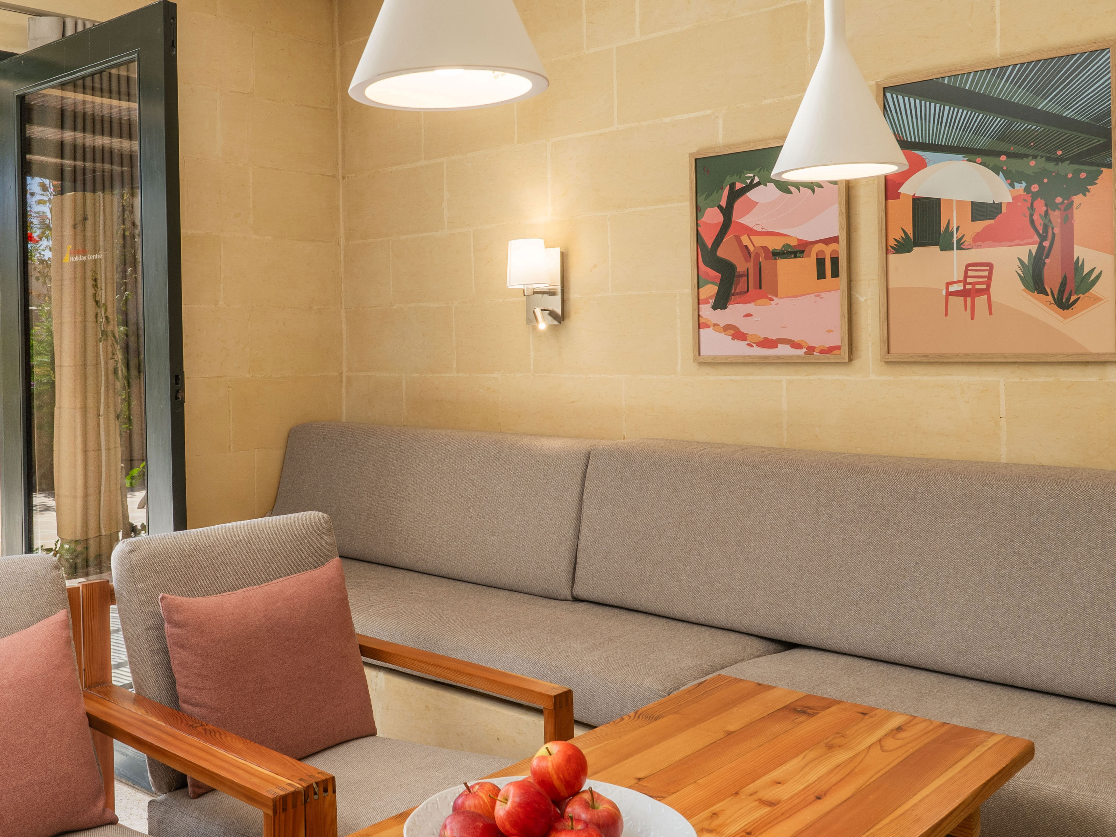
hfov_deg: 52.4
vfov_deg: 41.7
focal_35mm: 34
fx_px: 1096
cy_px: 352
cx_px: 333
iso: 100
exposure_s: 1/15
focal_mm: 20
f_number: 10
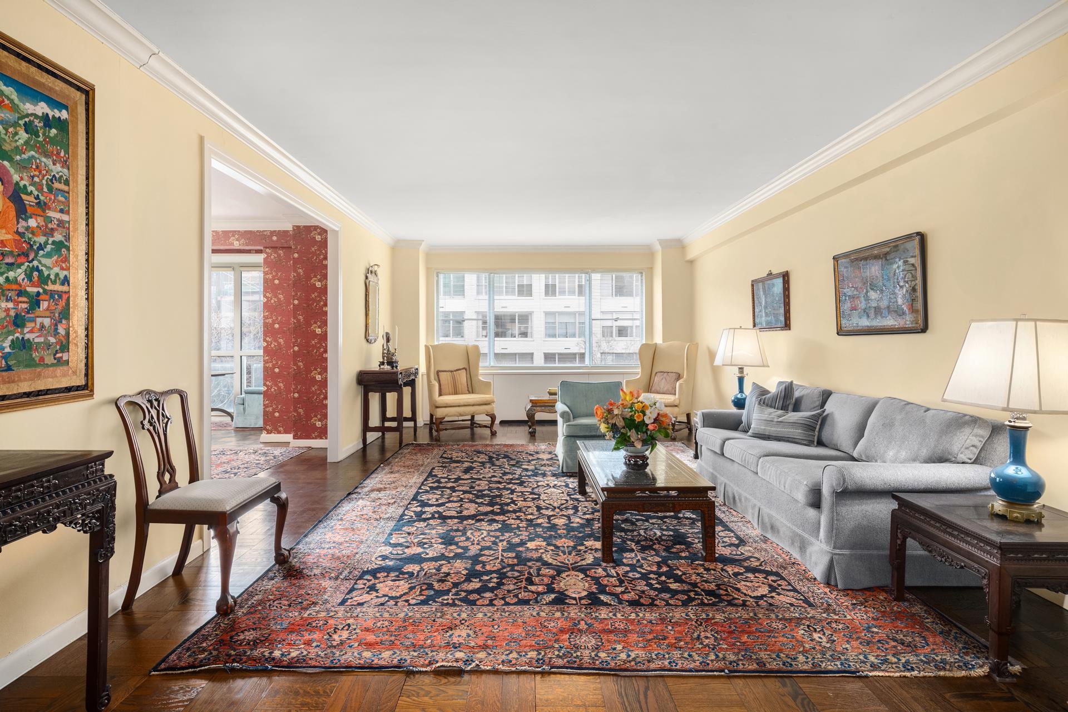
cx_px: 534
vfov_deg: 70.4
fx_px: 504
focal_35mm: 17
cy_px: 356
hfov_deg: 93.3
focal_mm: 17
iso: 800
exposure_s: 4
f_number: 16
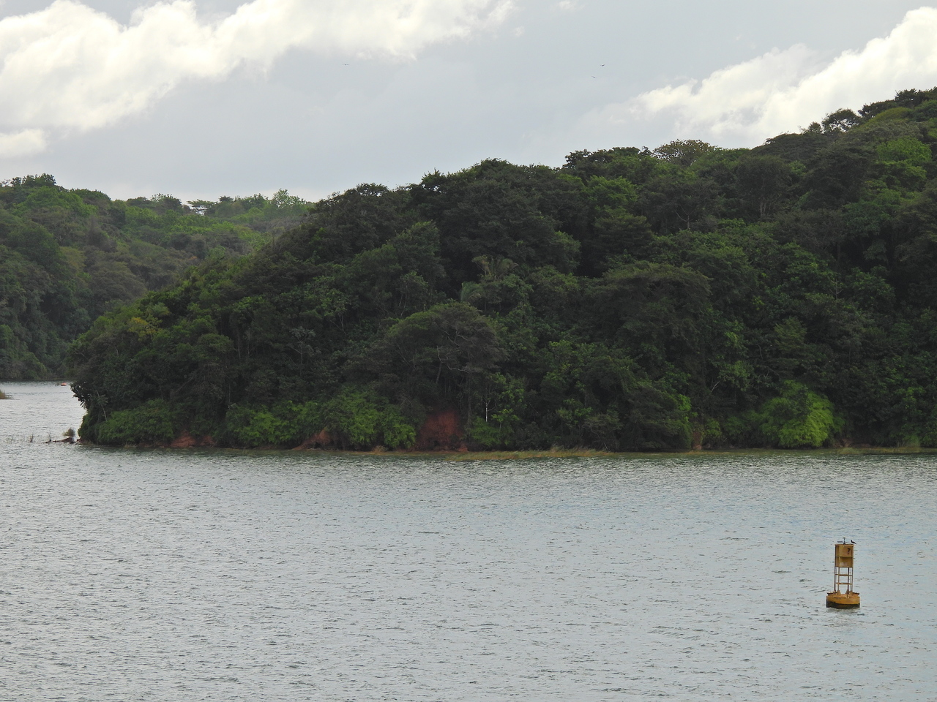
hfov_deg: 13.2
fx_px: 4060
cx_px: 468
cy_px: 351
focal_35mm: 150
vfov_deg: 9.9
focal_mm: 26.8
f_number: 4.5
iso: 100
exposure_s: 1/1000
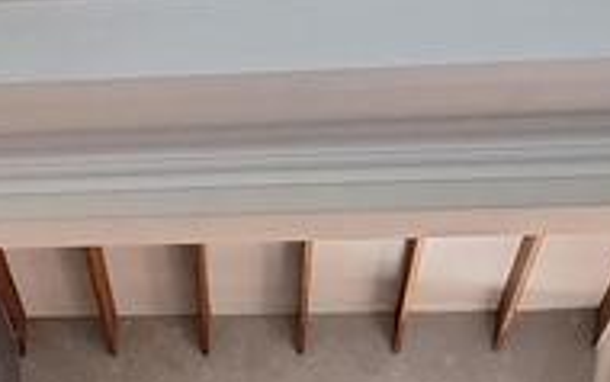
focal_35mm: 58
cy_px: 799
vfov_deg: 16.3
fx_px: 965
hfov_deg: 34.2
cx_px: 138
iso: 125
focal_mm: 1.74
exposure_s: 1/50
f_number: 2.2
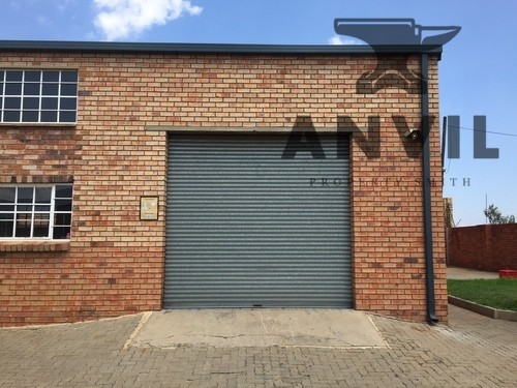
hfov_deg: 61.7
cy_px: 194
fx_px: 433
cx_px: 258
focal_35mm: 29
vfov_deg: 48.2
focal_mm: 4.15
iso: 32
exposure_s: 1/1199
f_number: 2.2
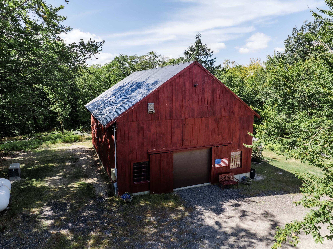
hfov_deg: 71.6
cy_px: 124
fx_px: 231
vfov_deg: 56.8
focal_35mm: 24
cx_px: 166
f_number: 2.8
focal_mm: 12.29
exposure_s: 1/200
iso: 100
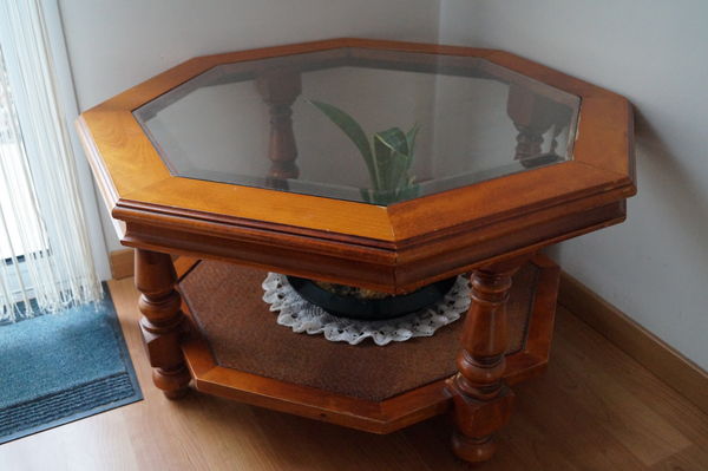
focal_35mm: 33
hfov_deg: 57.3
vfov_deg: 39.9
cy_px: 236
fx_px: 648
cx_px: 354
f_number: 4
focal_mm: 22
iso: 3200
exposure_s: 1/125
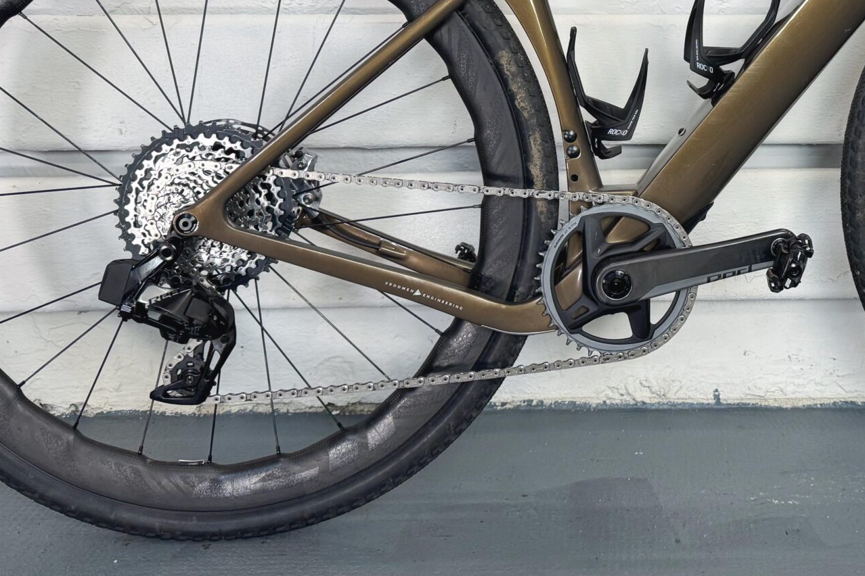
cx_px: 679
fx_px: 1201
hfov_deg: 38.3
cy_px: -11
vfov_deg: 25.5
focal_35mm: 50
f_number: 1.78
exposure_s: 1/100
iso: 125
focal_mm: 6.76
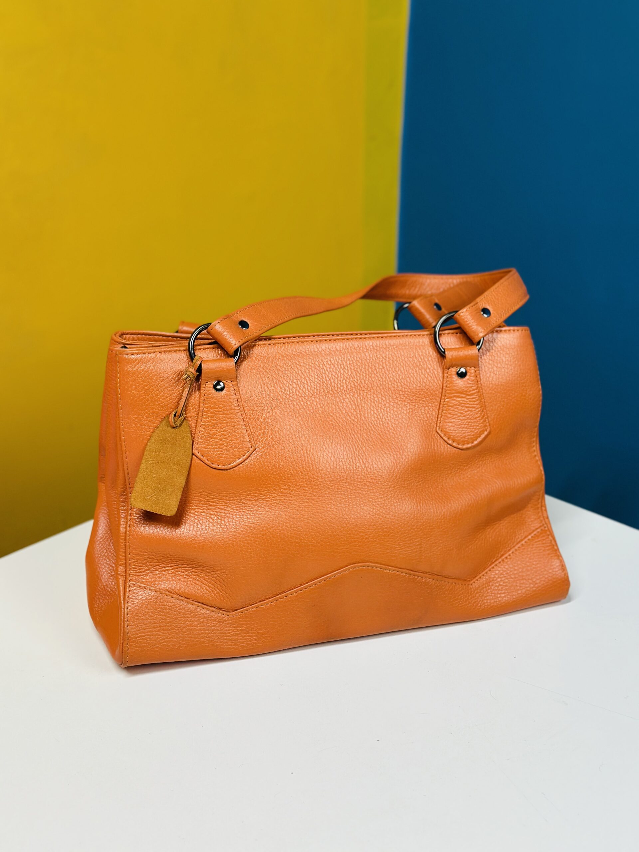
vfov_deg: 39.7
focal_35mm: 48
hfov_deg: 30.3
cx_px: 320
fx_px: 1181
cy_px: 426
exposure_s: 1/100
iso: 160
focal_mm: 6.86
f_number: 1.78
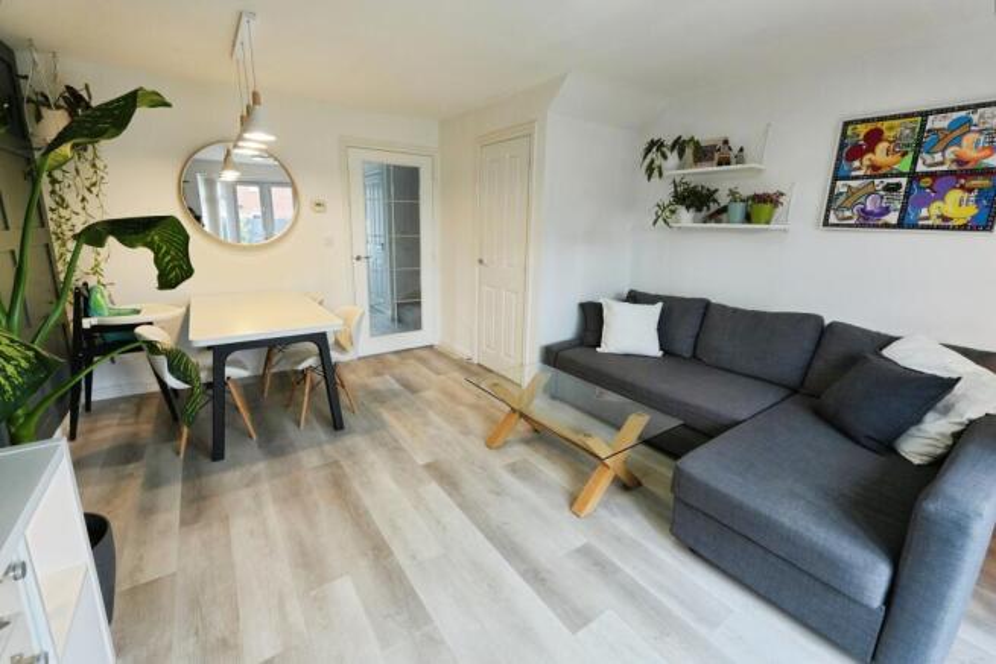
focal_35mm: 15
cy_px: 332
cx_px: 498
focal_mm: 10
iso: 640
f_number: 4
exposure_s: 1/160
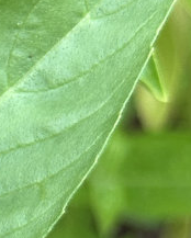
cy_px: 329
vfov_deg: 5.6
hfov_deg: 4.4
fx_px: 2434
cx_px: -297
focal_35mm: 345
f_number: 1.78
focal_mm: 6.86
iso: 64
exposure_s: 1/177
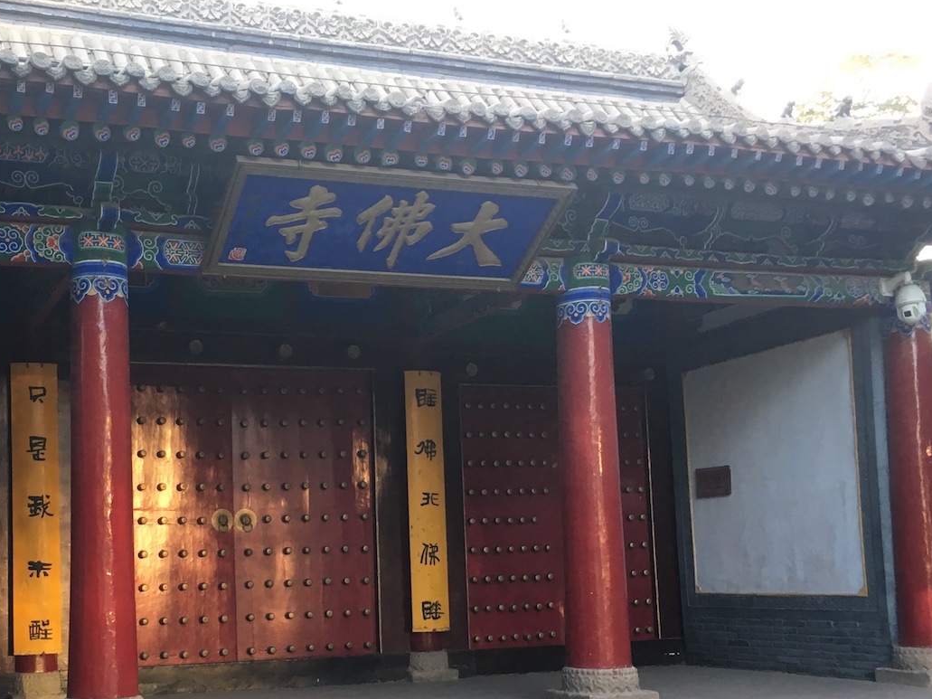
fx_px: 1211
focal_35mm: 45
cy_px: 475
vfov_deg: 31.9
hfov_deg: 41.1
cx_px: 261
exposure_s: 1/33
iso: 40
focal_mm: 4.15
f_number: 2.2
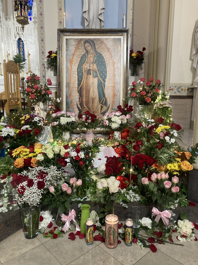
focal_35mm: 28
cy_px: 132
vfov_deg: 63.4
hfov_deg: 49.7
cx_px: 99
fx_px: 214
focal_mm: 3.99
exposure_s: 1/60
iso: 200
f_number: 1.8
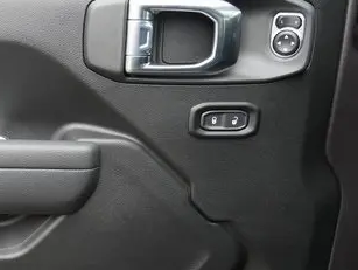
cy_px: 206
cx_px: -6
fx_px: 777
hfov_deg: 24.7
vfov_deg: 19.5
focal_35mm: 75
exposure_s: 1/60
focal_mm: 18
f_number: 5
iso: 500
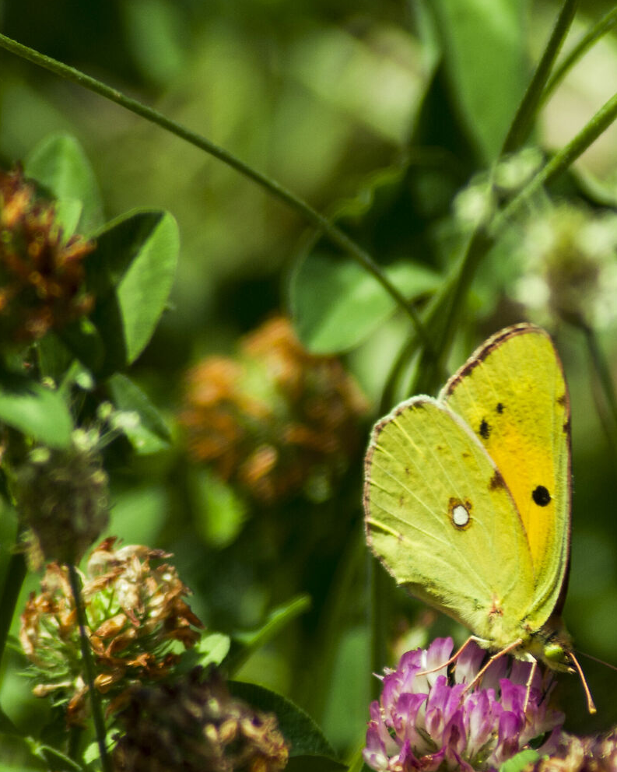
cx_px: 483
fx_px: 23316
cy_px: 479
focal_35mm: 1021
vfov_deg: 1.9
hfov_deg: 1.5
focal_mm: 300
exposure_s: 1/500
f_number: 8
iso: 200
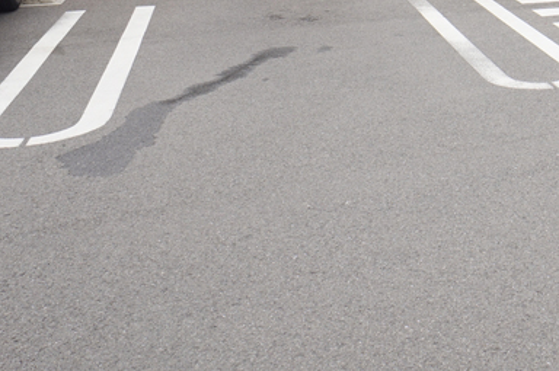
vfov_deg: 19.6
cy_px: -119
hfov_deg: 28.1
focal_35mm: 63
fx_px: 983
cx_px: 655
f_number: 11
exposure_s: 1/125
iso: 100
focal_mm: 15
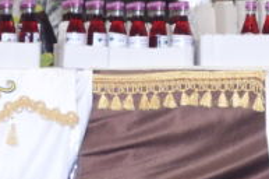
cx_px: 580
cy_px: -176
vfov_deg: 2.4
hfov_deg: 3.7
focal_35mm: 558
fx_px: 4163
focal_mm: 70
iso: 800
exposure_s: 1/125
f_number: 5.6
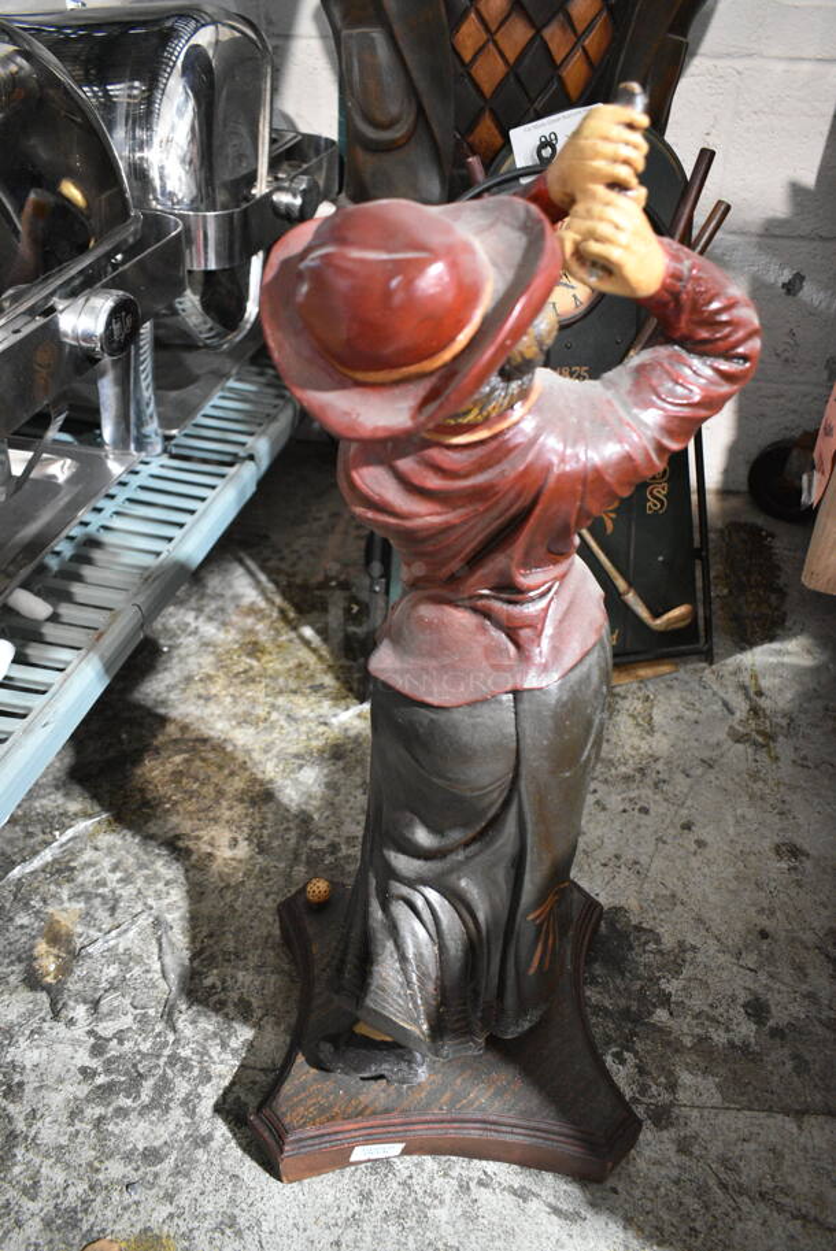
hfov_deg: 48.0
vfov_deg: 67.3
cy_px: 626
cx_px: 418
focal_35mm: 27
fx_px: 939
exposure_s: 1/30
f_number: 3.5
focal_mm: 18
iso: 3200
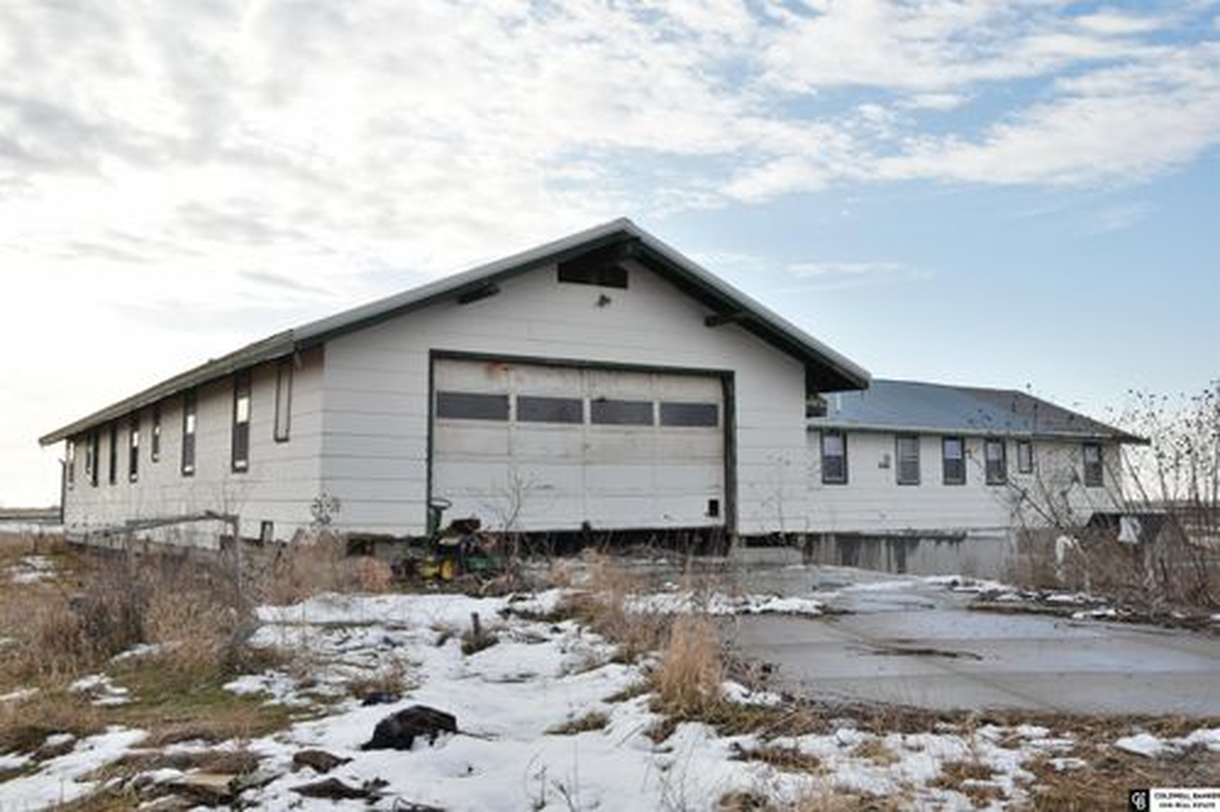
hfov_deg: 57.2
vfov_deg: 39.9
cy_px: 406
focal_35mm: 33
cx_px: 610
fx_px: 1118
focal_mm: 22
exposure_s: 1/25
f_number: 25
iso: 100
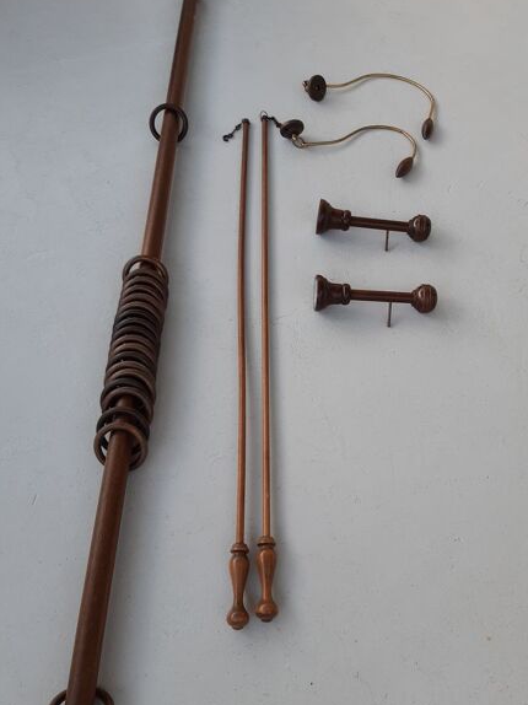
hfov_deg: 48.1
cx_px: 292
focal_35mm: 29
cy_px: 357
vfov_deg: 61.7
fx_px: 590
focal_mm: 3.92
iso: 40
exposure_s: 1/121
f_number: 1.7
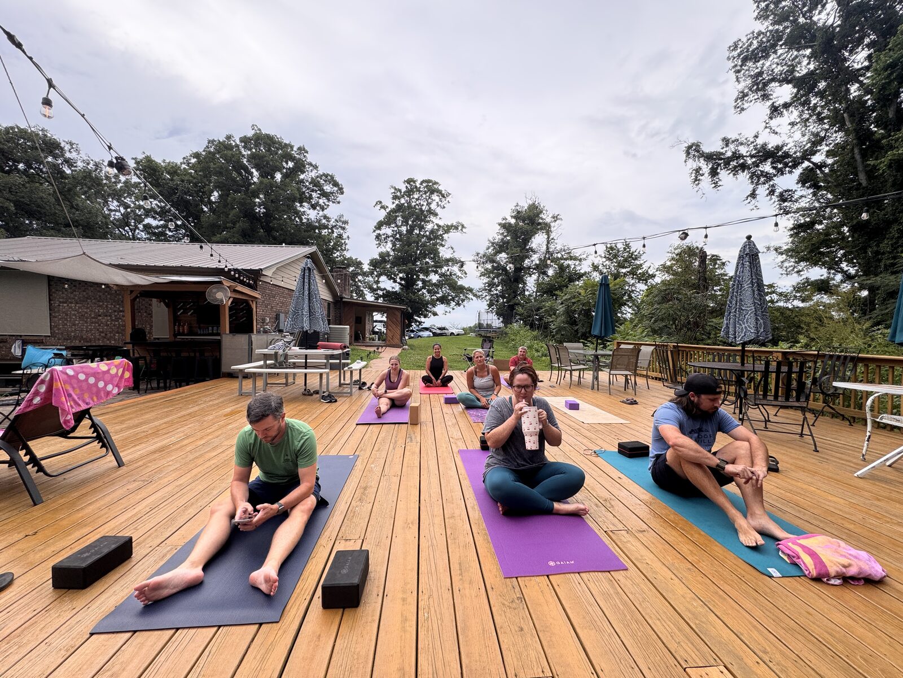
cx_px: 452
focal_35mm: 14
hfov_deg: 102.1
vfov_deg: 85.7
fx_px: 365
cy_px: 339
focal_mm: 2.22
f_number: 2.2
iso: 40
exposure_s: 1/347
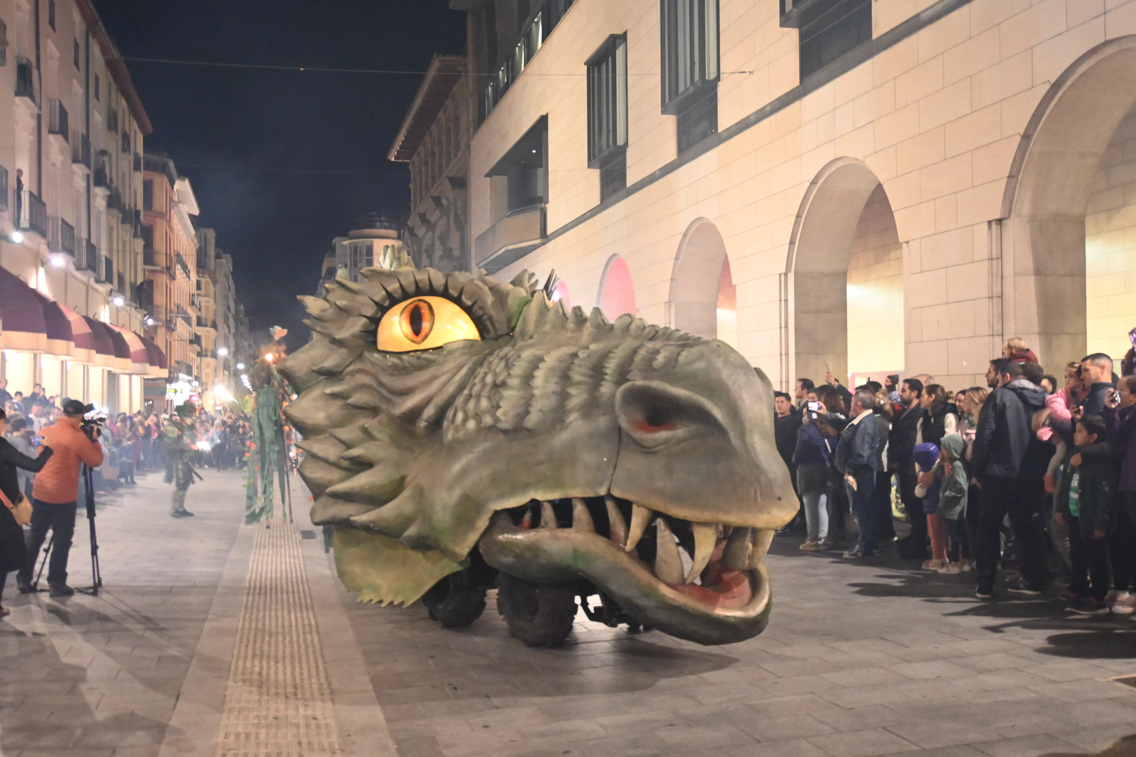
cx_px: 568
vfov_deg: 34.2
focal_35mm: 39
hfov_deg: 49.6
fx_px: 1231
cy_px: 378
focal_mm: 26
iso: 3200
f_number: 4.5
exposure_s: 1/15
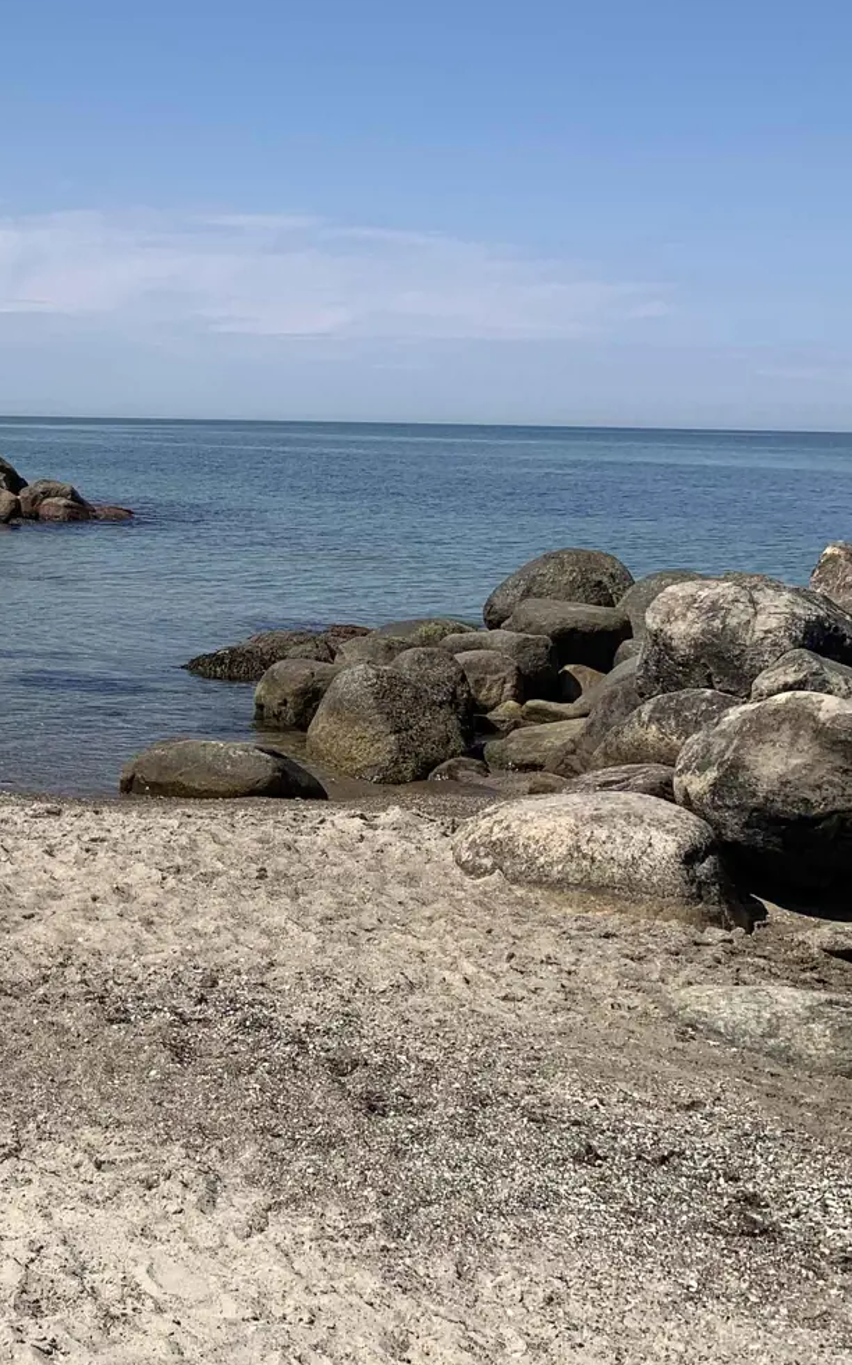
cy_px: 564
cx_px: -290
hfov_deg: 21.4
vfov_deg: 37.4
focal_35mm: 54
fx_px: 2007
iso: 25
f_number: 1.8
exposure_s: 1/3086
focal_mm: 4.25
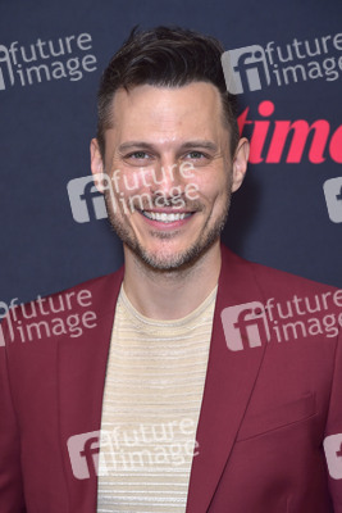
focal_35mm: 105
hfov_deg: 13.1
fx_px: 1495
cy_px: 256
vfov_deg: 19.4
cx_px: 171
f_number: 6.3
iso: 1000
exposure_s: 1/250
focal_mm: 105
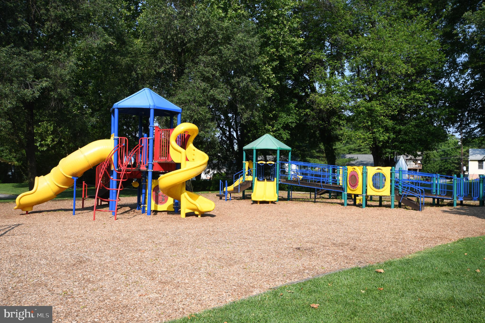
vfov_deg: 43.6
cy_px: 162
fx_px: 404
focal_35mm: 30
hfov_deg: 62.0
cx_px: 242
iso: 100
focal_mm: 20
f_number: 6.3
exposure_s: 1/250
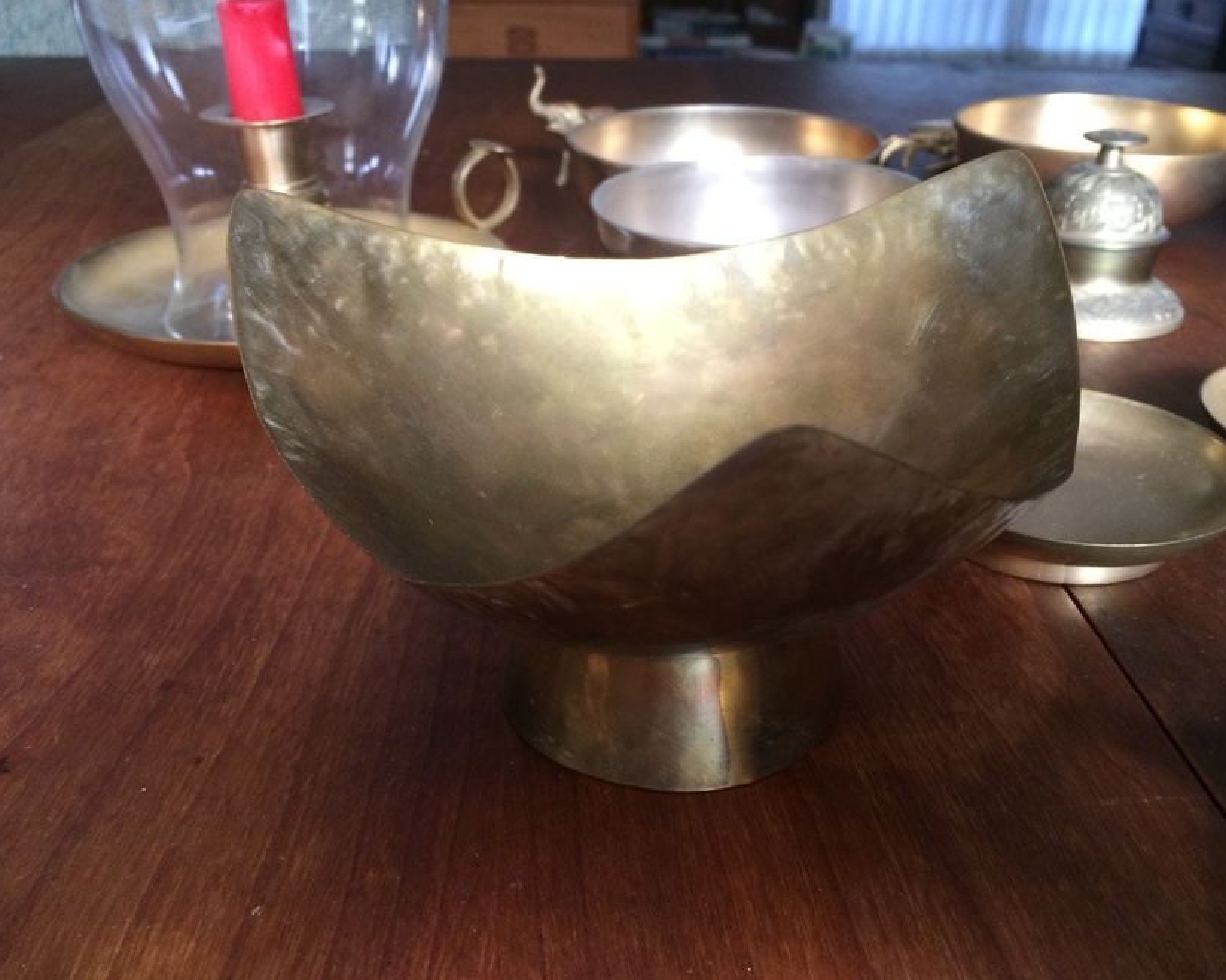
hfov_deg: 55.7
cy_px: 500
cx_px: 626
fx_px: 1161
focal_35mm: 32
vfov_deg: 45.8
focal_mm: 4.12
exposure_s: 1/30
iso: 160
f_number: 2.2
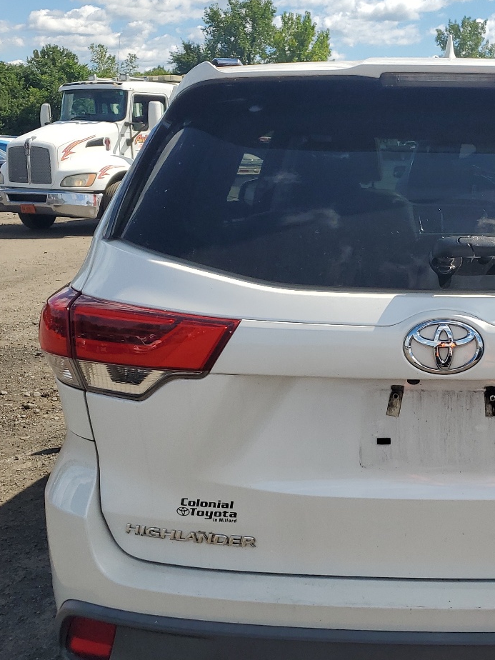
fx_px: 858
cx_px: 430
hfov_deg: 31.0
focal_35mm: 45
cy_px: 369
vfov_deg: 42.0
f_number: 1.5
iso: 50
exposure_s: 1/3333
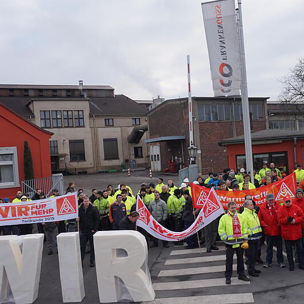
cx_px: 167
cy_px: 168
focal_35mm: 41
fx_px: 407
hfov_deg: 40.9
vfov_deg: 40.9
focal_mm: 16
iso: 100
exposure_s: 1/80
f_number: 6.3
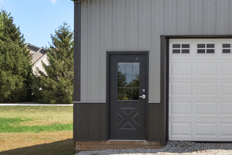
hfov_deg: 21.5
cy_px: 85
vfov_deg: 15.4
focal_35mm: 89
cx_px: 264
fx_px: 574
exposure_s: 1/2000
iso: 640
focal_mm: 19
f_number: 10
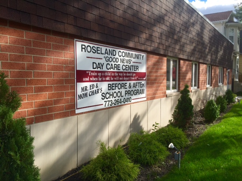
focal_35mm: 29
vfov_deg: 48.2
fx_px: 203
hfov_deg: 61.7
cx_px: 121
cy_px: 90
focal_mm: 4.15
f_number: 2.2
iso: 32
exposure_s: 1/898
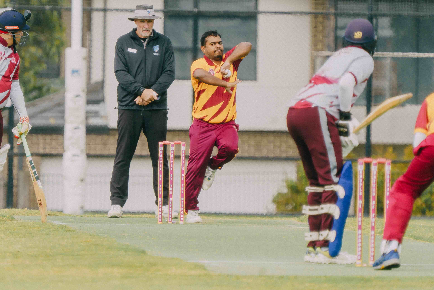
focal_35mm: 940
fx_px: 11331
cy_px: 138
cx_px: 155
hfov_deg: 2.2
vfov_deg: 1.5
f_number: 6.3
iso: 400
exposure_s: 1/1000
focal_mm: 600
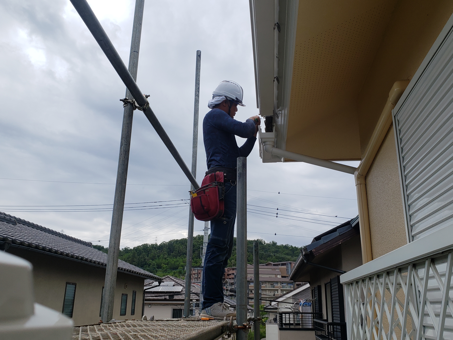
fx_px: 340
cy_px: 170
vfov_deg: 53.1
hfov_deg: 67.3
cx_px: 226
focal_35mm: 26
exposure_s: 1/1242
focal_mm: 4.3
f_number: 2.4
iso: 50
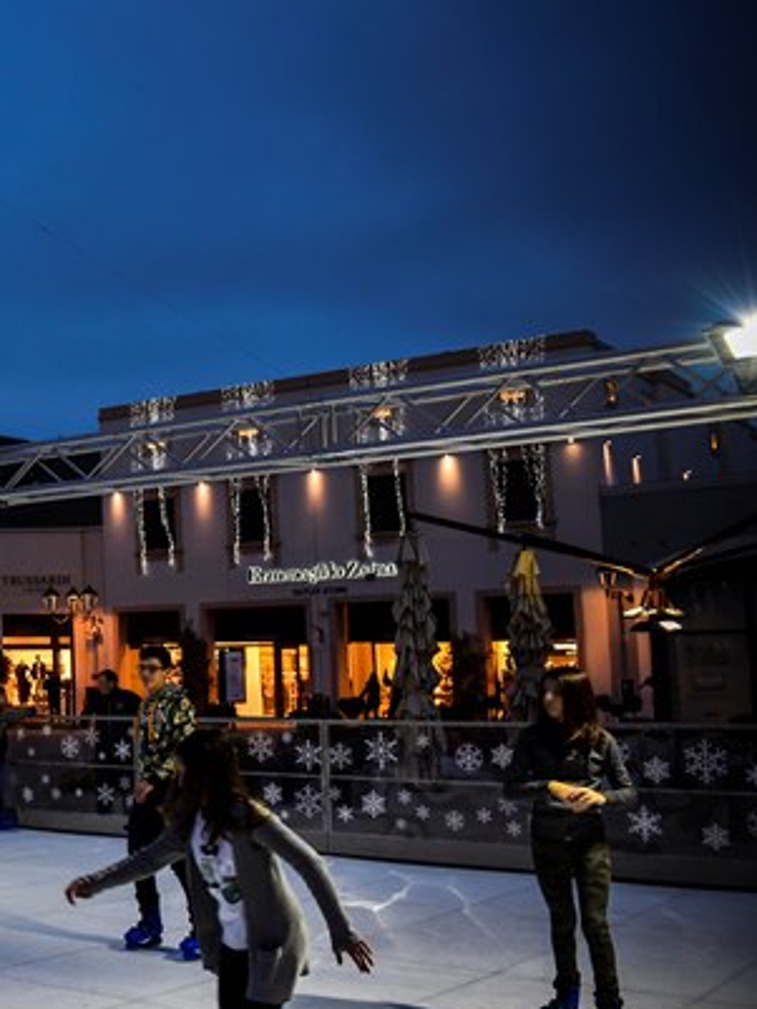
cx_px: -244
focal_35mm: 46
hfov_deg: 26.4
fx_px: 1341
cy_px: 508
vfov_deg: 41.2
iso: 560
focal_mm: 24
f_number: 4
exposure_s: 1/60
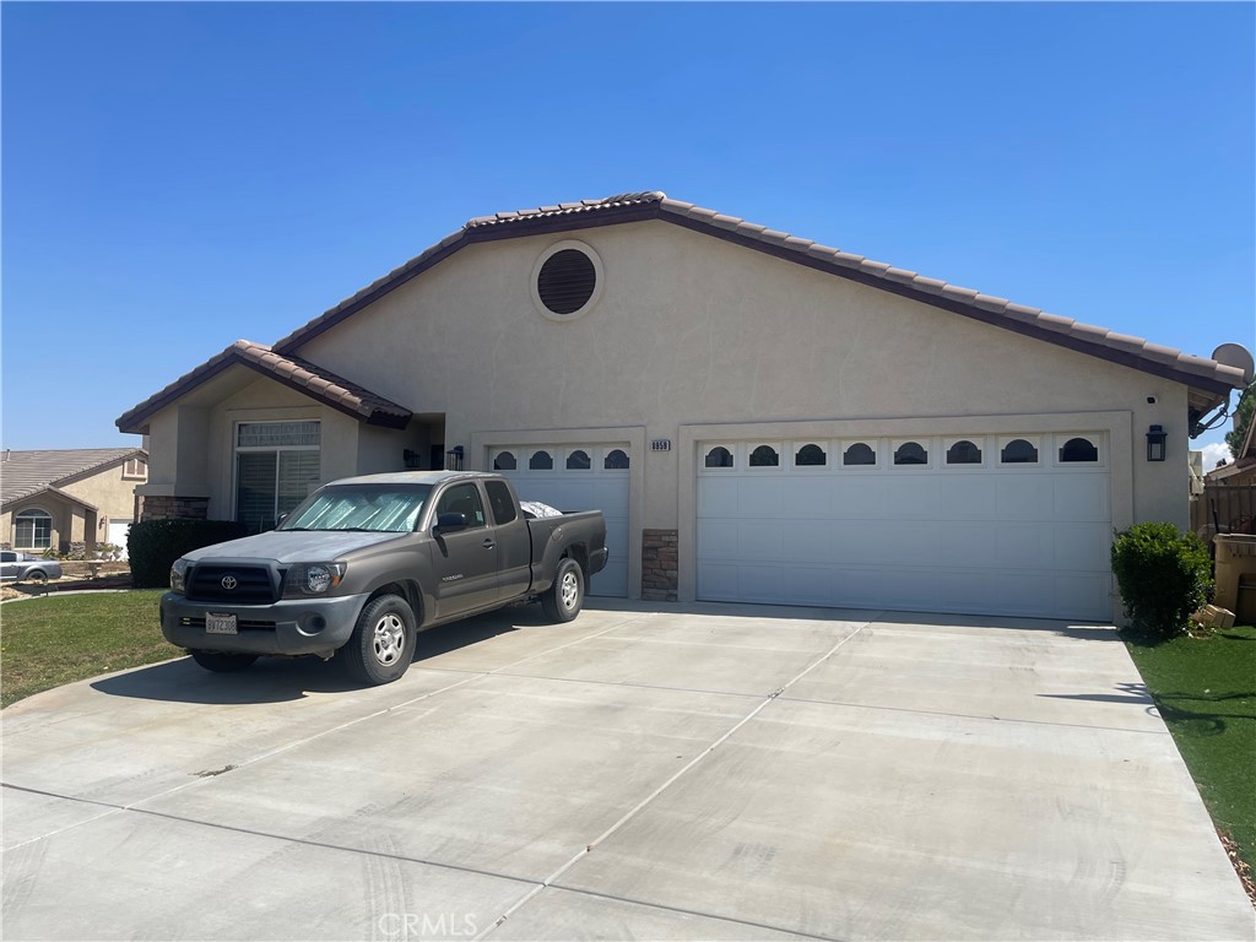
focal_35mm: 25
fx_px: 907
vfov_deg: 54.9
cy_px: 471
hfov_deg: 69.4
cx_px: 628
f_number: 1.6
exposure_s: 1/5376
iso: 32
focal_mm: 5.1
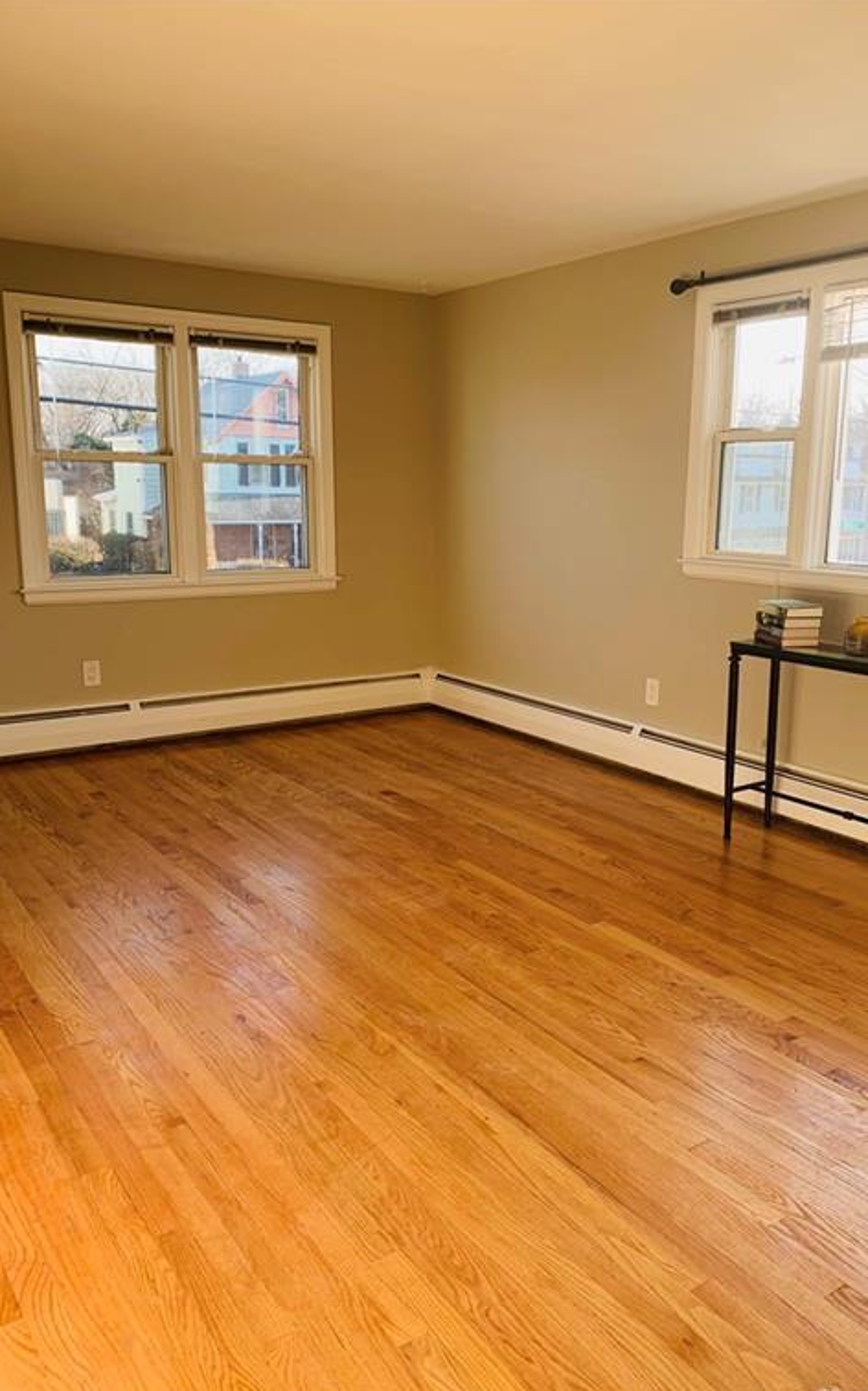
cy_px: 703
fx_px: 1061
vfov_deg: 66.5
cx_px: 485
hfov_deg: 44.4
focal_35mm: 28
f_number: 1.8
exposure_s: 1/122
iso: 32
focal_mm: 4.25
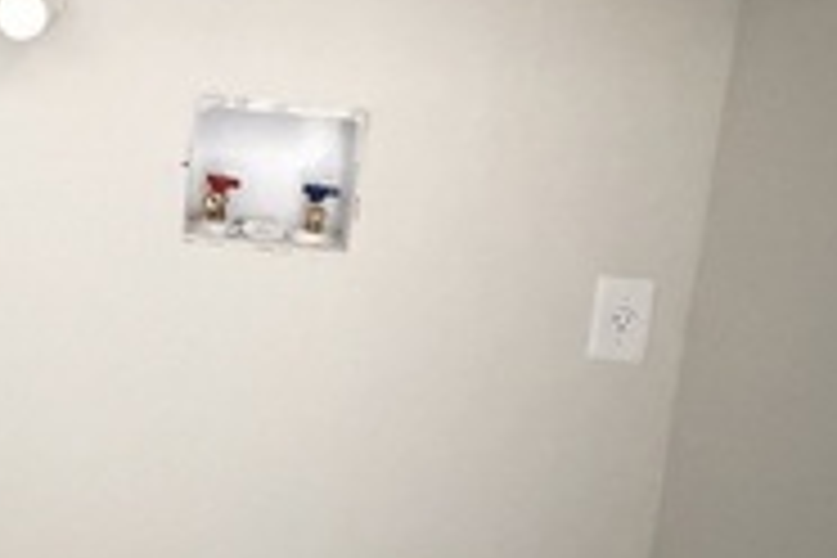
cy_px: 76
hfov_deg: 36.9
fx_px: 1162
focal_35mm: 50
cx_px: 72
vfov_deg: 26.3
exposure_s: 1/60
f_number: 2.2
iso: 1250
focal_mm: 2.22
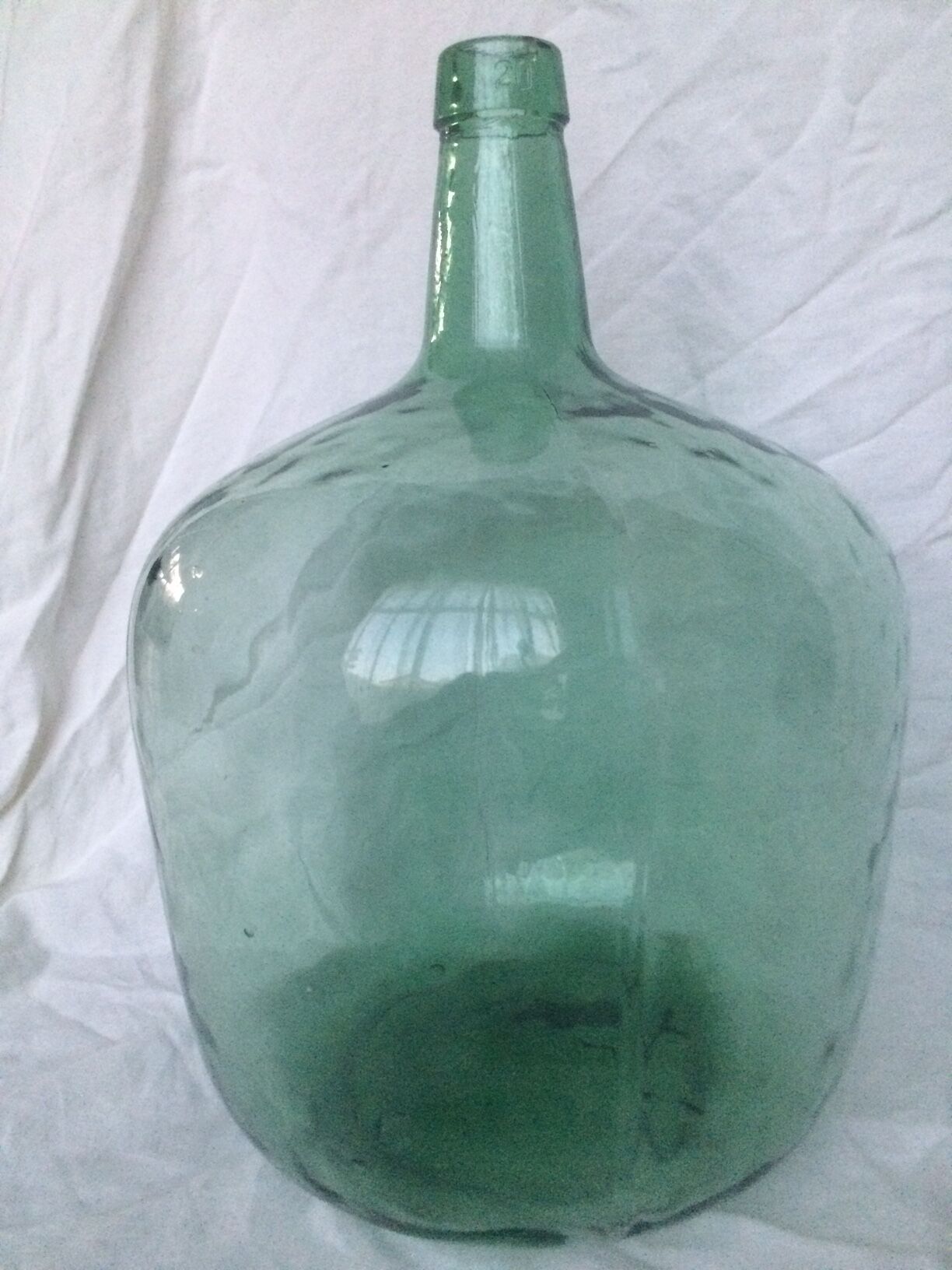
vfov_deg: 61.7
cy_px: 635
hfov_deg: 48.2
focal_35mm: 29
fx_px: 1063
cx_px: 476
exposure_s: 1/25
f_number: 2.2
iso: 320
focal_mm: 4.15
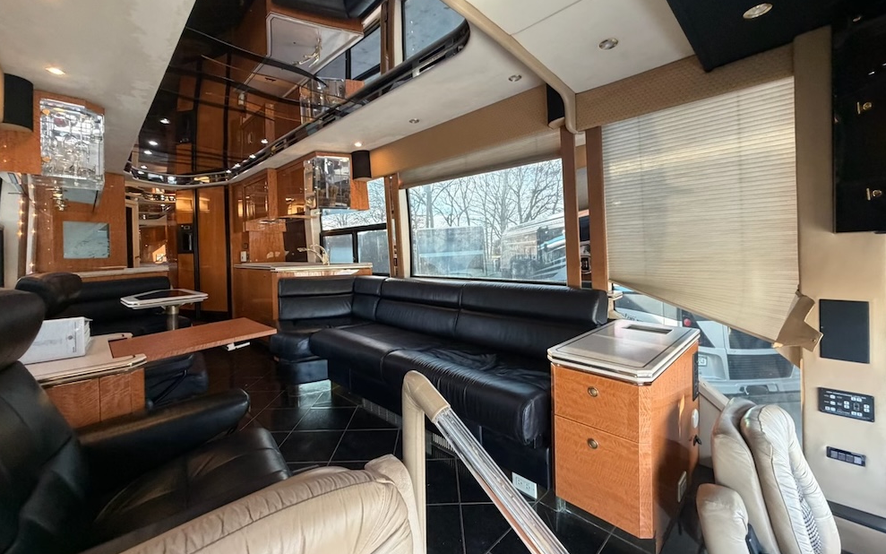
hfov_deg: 101.5
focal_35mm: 15
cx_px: 440
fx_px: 362
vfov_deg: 74.6
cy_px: 253
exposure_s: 1/82
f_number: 2.2
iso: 320
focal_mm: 2.22
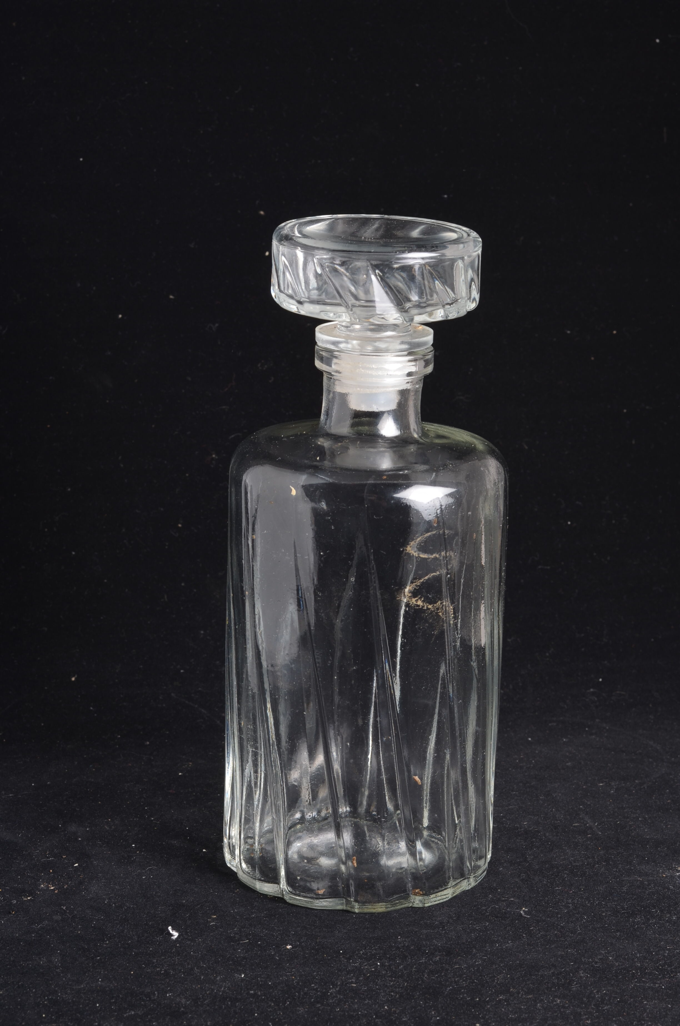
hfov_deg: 18.1
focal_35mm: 75
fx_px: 2134
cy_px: 513
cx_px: 340
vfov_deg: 27.0
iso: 100
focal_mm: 50
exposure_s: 1/125
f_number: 11
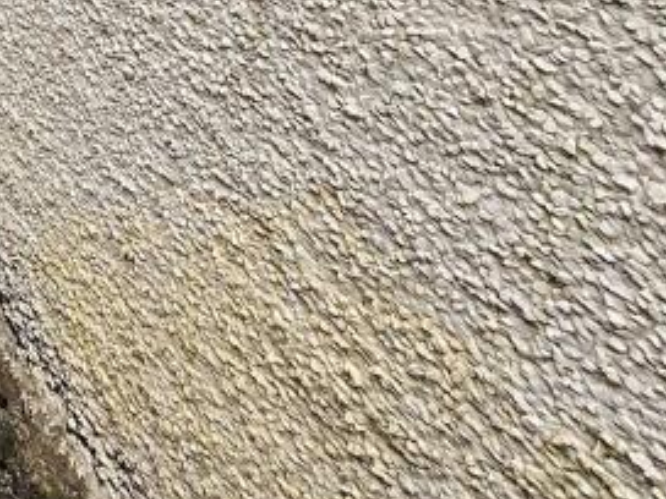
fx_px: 943
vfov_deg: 21.4
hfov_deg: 24.5
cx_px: -441
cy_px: -364
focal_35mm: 49
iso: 50
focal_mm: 2.2
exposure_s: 1/1690
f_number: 2.2
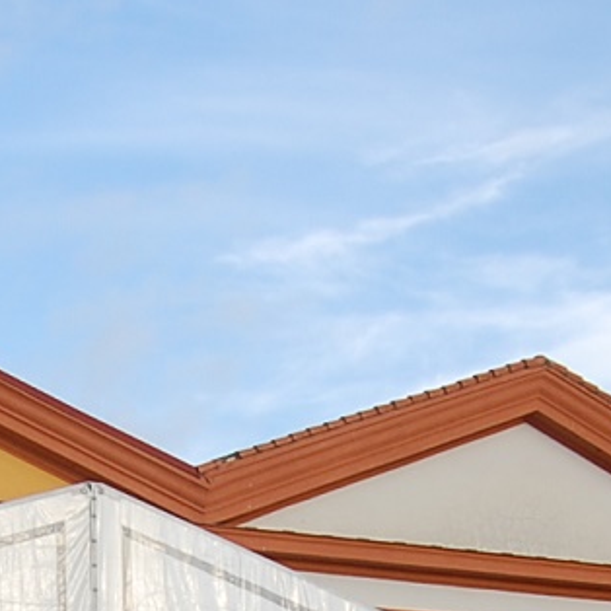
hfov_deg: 14.0
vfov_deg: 13.2
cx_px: 109
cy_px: 937
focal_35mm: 124
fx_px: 2476
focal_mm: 18
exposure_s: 1/200
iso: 200
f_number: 7.1
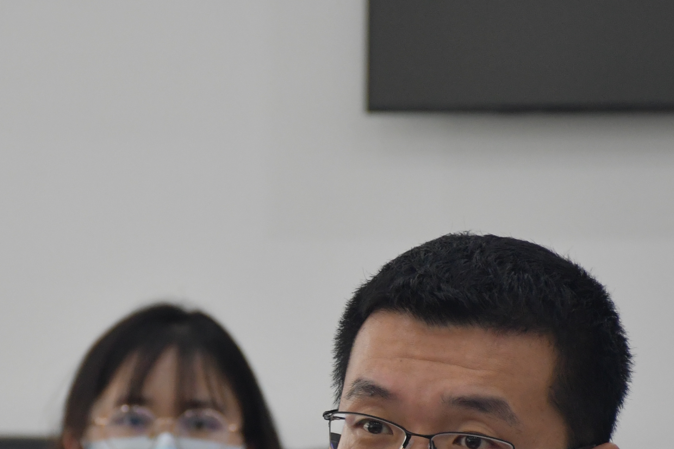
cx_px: 204
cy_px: 437
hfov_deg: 5.6
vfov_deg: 3.7
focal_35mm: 369
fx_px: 6908
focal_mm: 100
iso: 1600
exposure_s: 1/125
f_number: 5.6
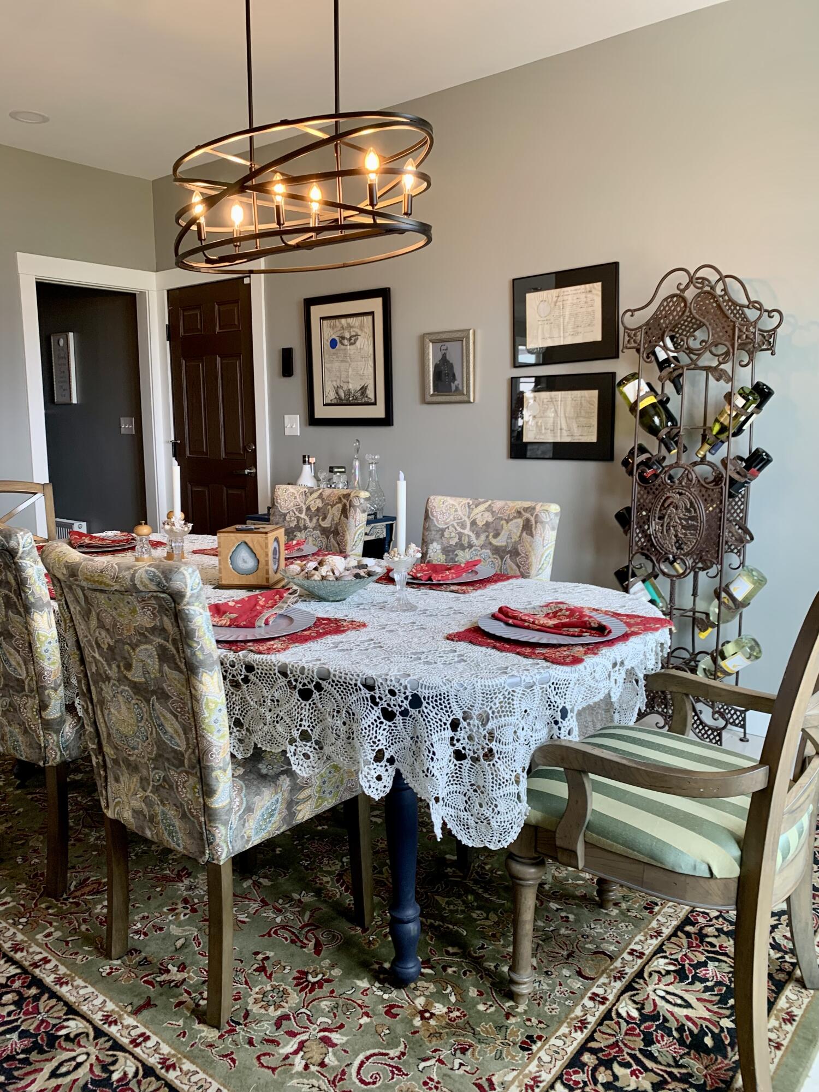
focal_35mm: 26
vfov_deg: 67.3
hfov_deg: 53.1
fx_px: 820
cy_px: 546
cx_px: 410
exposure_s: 1/60
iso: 64
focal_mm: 4.25
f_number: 1.8
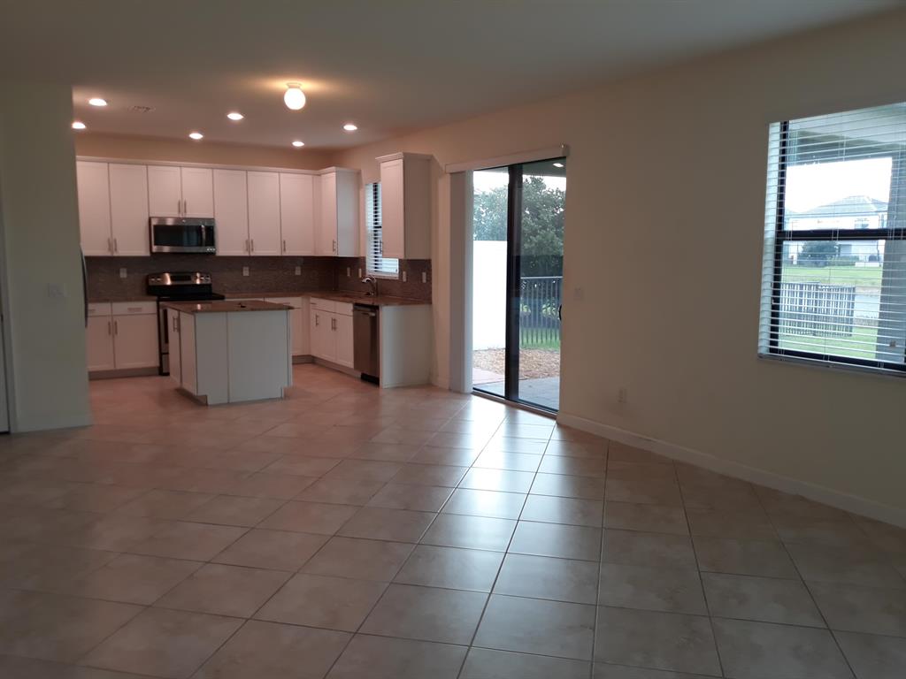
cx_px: 453
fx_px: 733
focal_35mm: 28
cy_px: 340
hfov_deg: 63.4
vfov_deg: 49.7
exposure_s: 1/40
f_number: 1.7
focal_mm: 3.7
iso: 50
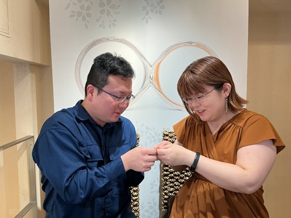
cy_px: 109
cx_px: 146
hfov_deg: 61.7
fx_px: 244
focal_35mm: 29
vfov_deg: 48.2
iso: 40
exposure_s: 1/120
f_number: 1.8
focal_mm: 3
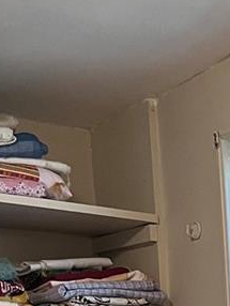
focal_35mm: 109
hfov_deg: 12.5
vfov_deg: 15.4
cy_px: 563
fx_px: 964
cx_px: 402
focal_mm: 5.1
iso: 400
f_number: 1.6
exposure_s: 1/60
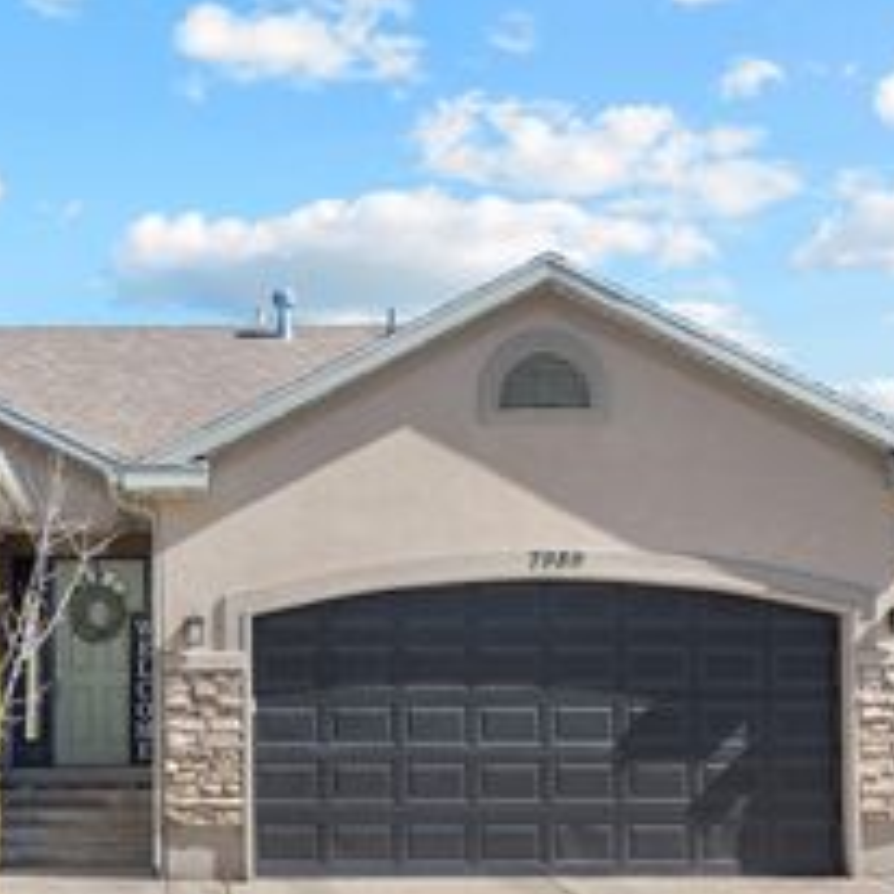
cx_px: 161
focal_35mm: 62
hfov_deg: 27.1
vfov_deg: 27.2
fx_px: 1812
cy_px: 714
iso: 800
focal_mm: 30
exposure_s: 1/125
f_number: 8
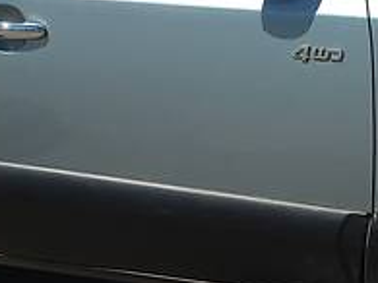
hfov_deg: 16.6
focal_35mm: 119
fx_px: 1299
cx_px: 194
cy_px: 209
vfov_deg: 12.4
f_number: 2.2
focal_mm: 4.2
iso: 25
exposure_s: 1/2404
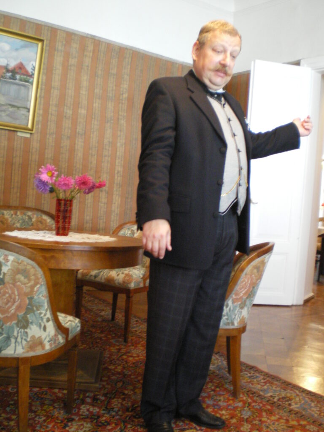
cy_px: 216
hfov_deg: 37.7
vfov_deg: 49.0
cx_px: 162
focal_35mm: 38
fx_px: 474
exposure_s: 1/5
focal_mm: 6.3
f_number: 3.1
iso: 400
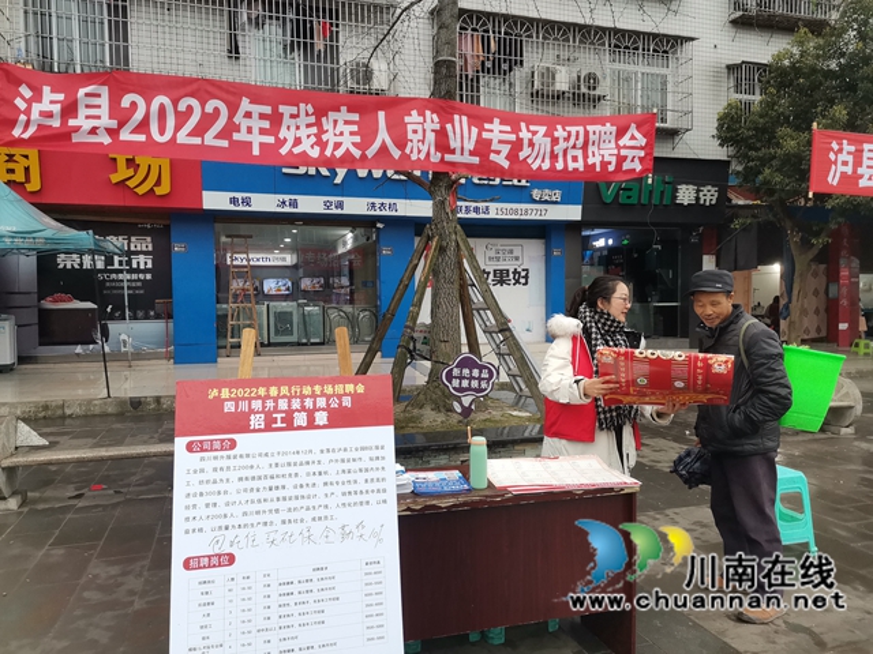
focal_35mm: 26
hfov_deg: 67.3
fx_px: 656
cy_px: 327
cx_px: 436
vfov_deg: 53.1
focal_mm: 4.75
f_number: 1.8
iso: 125
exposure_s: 1/100
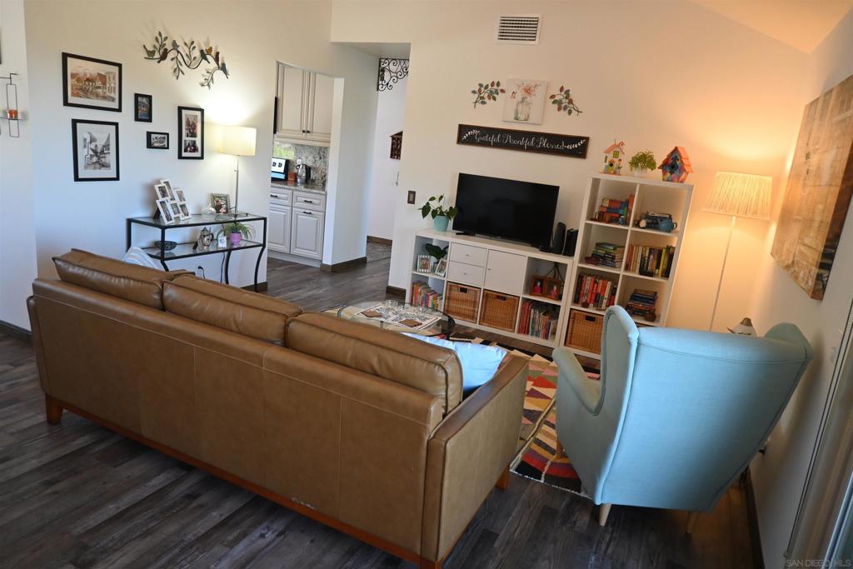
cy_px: 284
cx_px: 426
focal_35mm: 24
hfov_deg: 73.7
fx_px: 569
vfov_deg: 53.1
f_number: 3.5
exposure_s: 1/125
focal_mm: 16
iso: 800
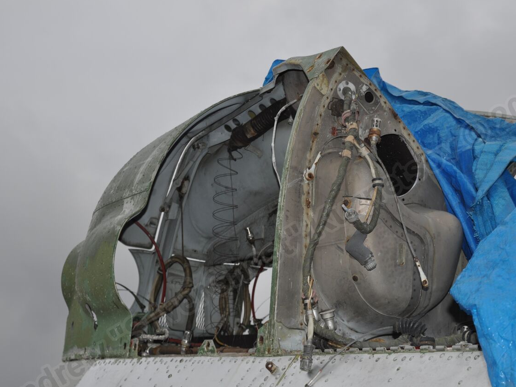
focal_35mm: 66
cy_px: 194
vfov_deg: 22.3
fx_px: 984
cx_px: 280
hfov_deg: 29.4
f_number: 5.6
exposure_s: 1/160
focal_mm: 40
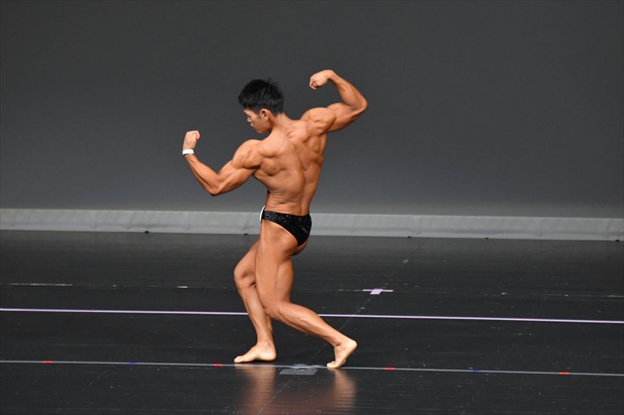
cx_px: 312
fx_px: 5457
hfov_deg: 6.5
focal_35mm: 315
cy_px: 208
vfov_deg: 4.4
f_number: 5.6
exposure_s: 1/400
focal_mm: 210
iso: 4000
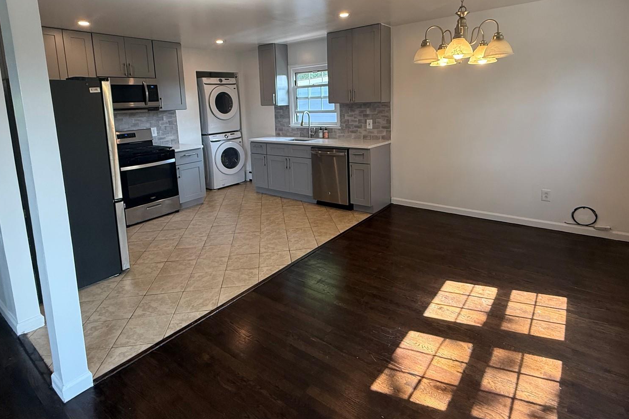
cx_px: 311
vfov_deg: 60.9
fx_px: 349
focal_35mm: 20
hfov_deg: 84.0
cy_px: 151
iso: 200
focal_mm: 2.22
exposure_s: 1/120
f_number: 2.2
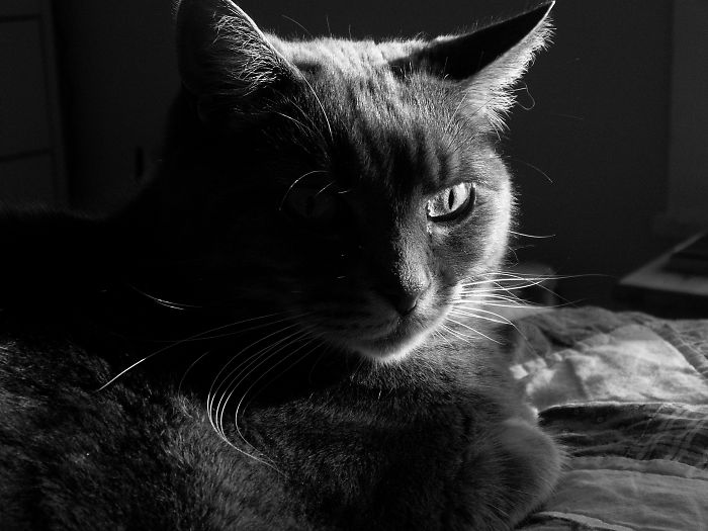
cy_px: 266
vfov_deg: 23.7
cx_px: 354
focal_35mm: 62
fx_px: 1268
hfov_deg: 31.2
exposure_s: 1/50
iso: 100
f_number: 3.2
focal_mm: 10.28
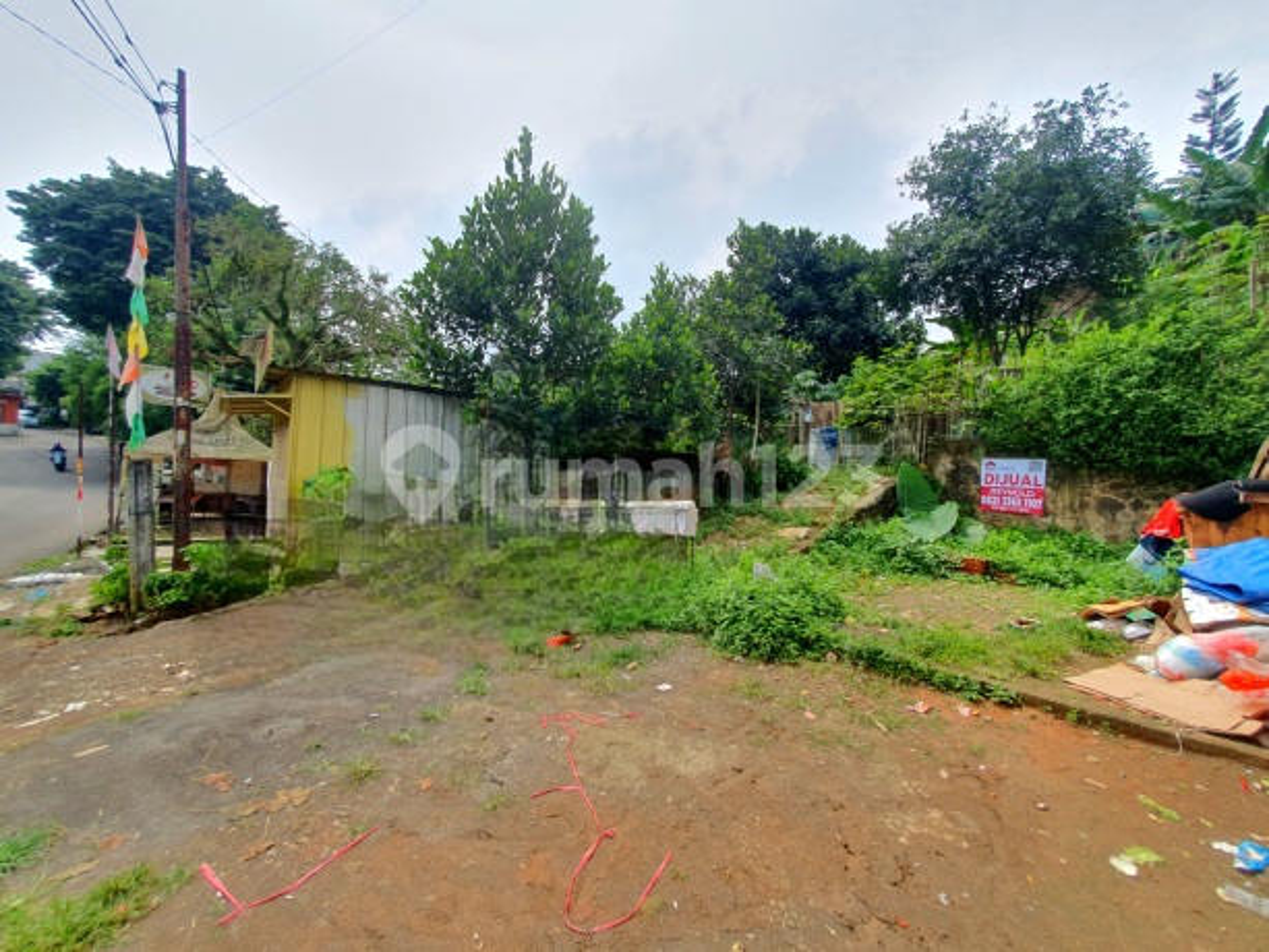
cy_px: 476
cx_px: 634
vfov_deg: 89.9
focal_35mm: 13
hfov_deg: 106.2
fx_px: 477
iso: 50
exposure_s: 1/769
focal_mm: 1.8
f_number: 2.2
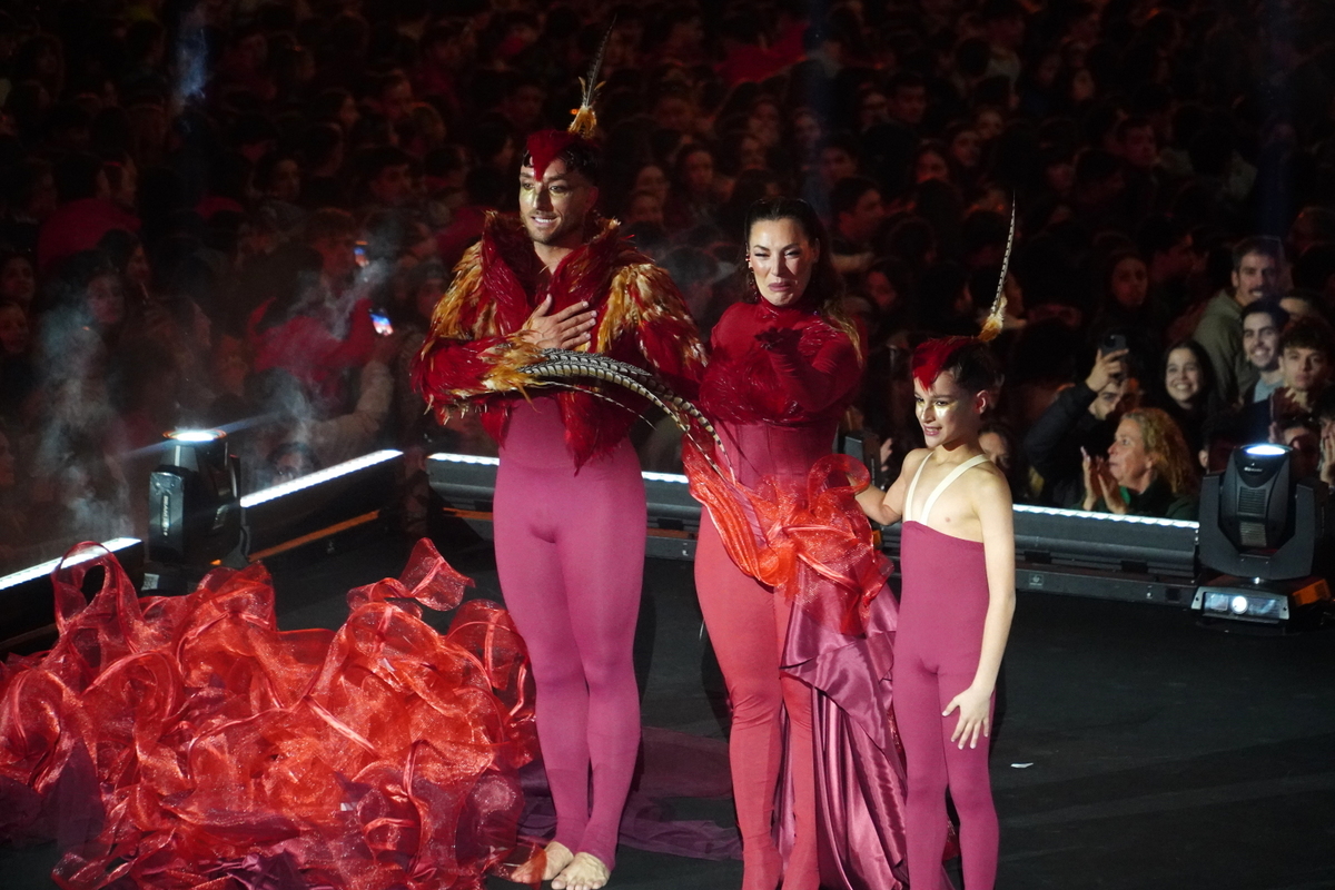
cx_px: 668
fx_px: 5840
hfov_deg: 13.0
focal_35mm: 158
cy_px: 445
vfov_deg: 8.7
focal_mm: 105
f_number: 4
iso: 5000
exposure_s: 1/200
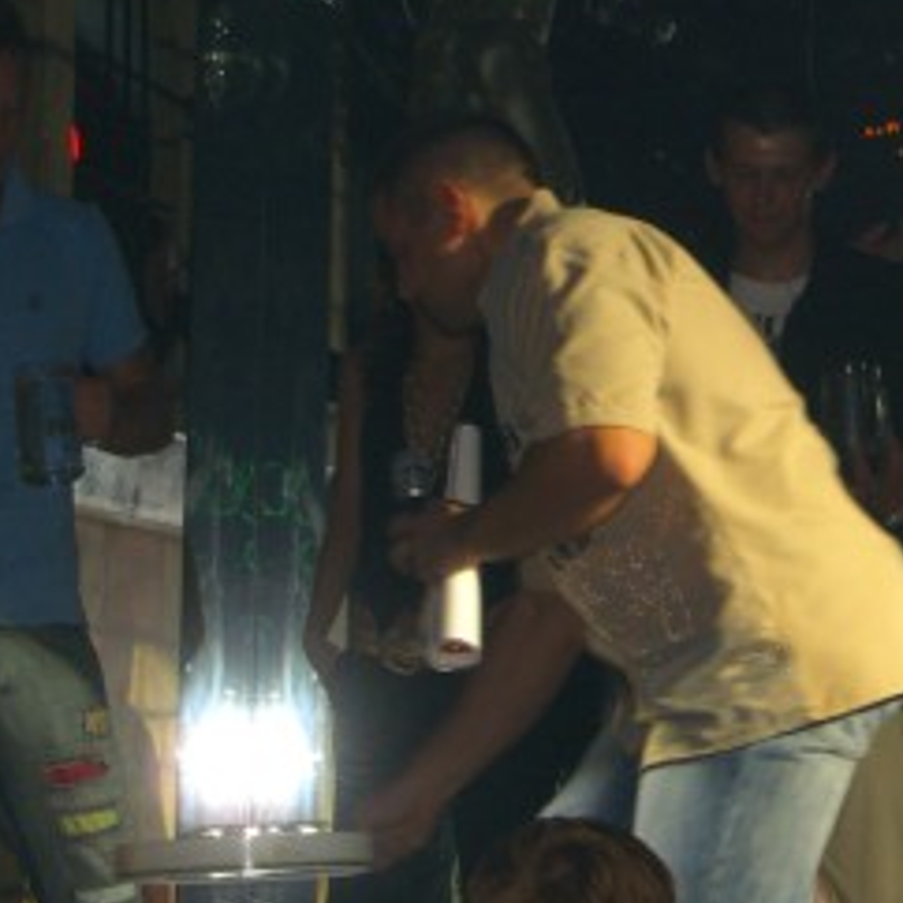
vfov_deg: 11.7
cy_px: 142
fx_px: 4397
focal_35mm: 149
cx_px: 955
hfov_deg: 11.6
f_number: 4
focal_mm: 14.2
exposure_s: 1/60
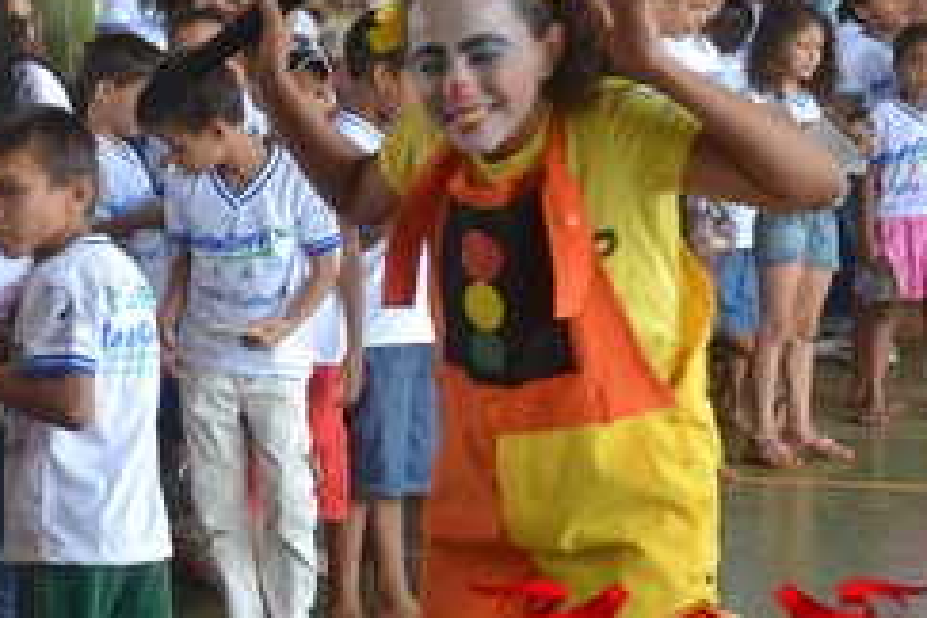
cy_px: 248
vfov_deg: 8.5
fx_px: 4145
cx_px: 130
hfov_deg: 12.7
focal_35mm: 161
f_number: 5
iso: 400
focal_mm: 58
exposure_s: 1/160
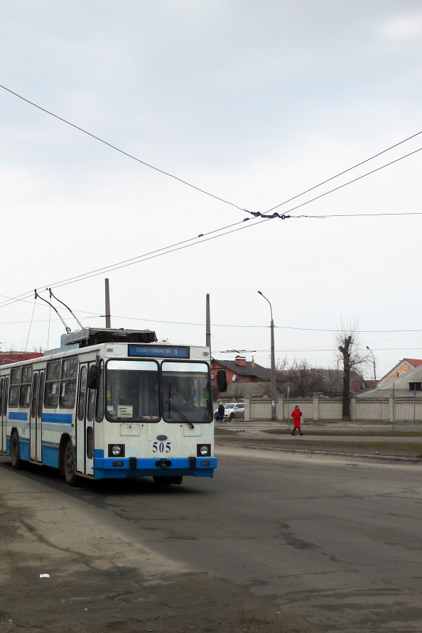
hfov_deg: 24.0
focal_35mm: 56
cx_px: 111
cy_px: 316
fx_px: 985
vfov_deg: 35.6
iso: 125
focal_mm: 7.1
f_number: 3.6
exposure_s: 1/1000
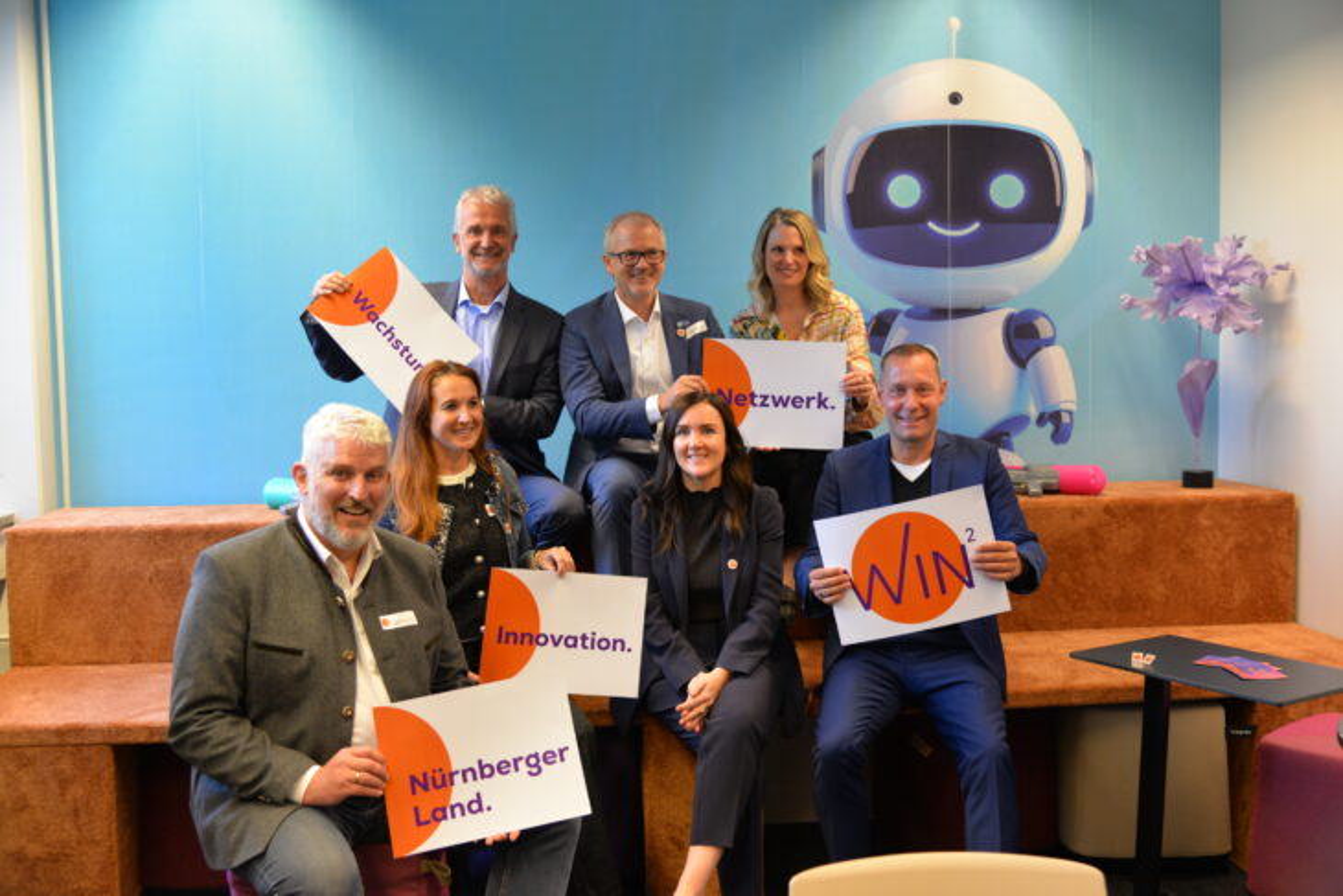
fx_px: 1418
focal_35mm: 38
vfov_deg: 35.1
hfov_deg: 50.7
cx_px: 672
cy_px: 448
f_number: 4
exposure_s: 1/60
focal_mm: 38
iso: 800
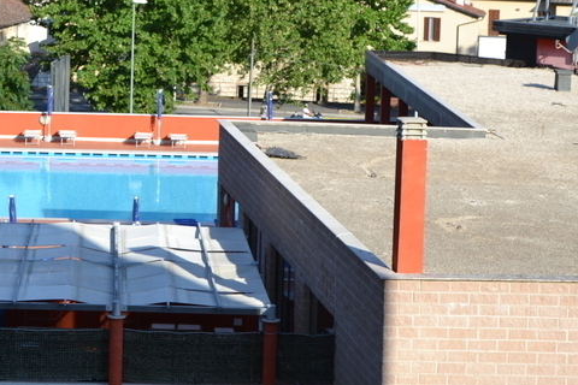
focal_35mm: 112
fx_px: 1799
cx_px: 116
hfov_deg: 18.1
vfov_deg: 12.1
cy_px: 43
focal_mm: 35
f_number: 7.1
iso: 100
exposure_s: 1/250
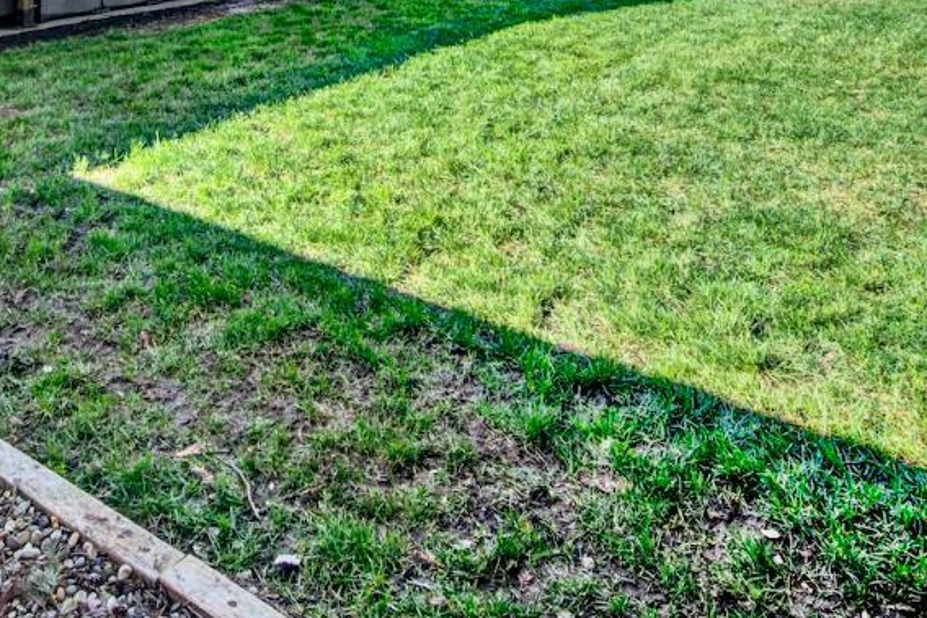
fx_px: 953
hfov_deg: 50.2
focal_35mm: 37
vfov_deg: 29.8
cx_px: 259
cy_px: -157
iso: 100
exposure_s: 1/30
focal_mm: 14
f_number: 14
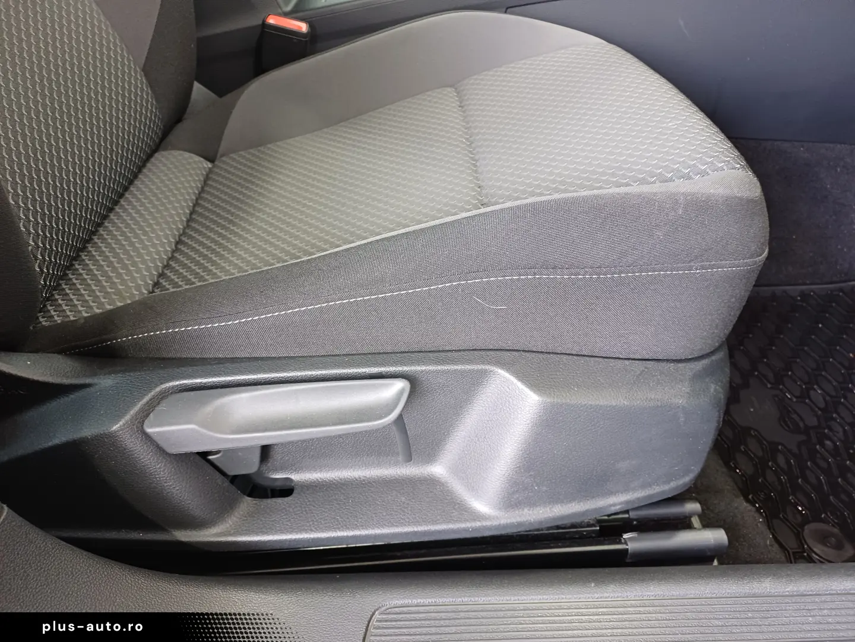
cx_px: 428
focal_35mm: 25
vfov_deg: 54.9
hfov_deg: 69.4
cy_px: 321
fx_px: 617
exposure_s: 1/33.3
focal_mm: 4.65
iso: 250
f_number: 1.8
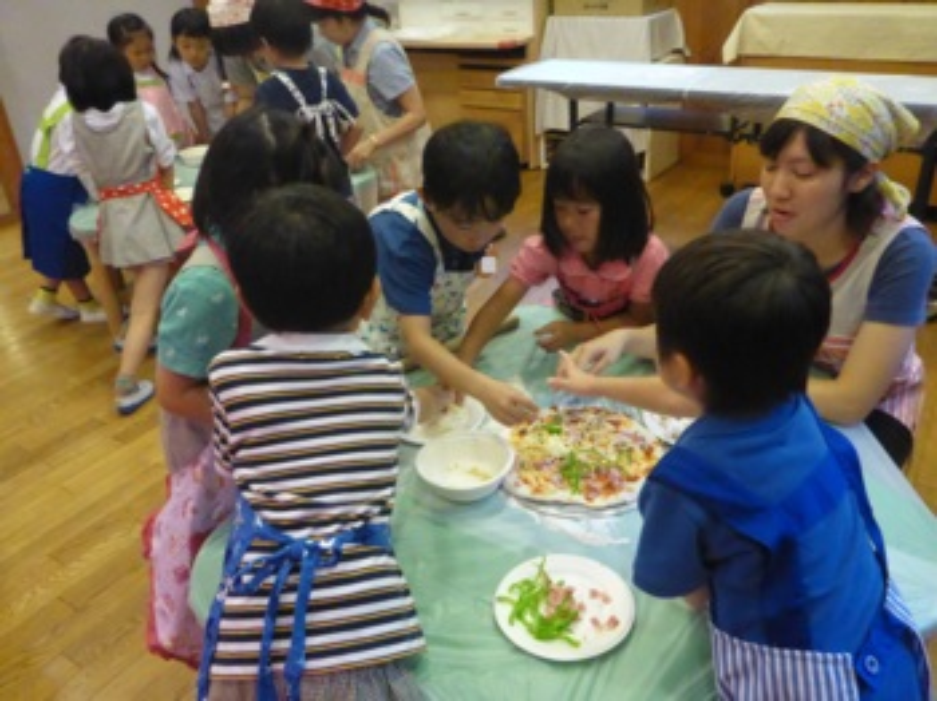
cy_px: 350
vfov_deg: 49.7
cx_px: 468
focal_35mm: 28
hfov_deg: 63.5
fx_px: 757
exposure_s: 1/80
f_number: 3.3
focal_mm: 4.9
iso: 1600
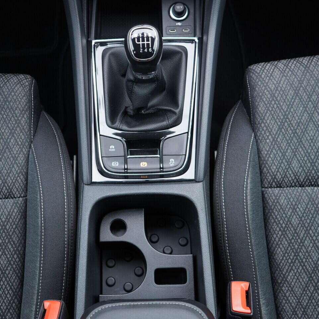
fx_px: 480
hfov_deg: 36.8
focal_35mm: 46
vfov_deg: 36.8
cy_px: 160
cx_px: 143
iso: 400
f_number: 2.8
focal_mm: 24
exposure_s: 1/40
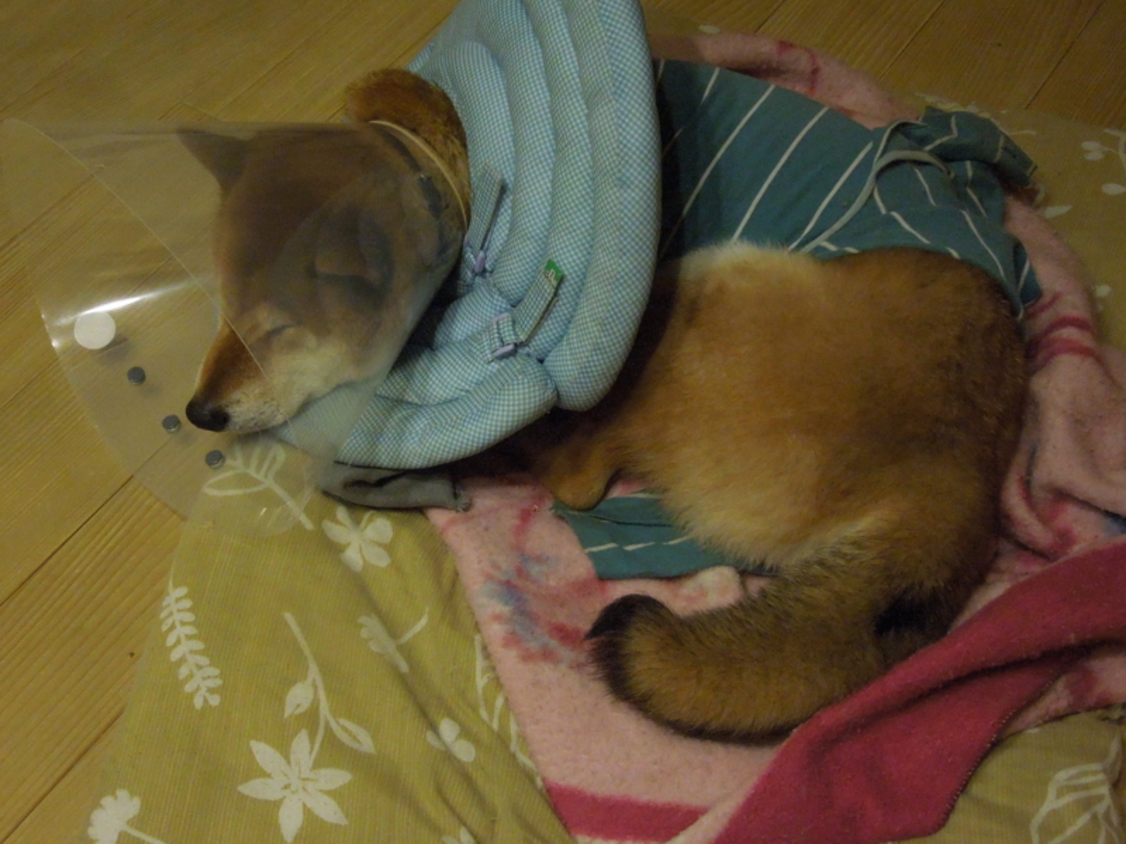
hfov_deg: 39.7
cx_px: 563
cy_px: 422
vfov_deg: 30.3
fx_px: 1561
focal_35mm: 48
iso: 1600
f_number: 4
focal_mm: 8.7
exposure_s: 1/30
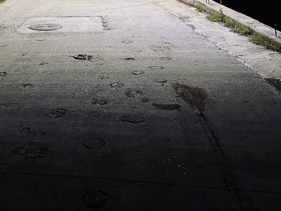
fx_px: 430
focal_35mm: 53
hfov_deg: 35.3
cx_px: 68
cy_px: -51
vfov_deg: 24.6
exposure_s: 1/25
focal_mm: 5.7
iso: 500
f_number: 1.5
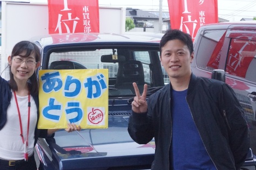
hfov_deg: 28.2
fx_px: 509
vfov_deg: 18.9
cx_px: 120
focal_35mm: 72
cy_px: 102
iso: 1600
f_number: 9
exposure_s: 1/1250
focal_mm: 35
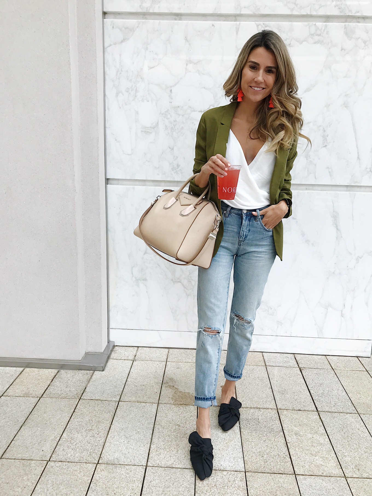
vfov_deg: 63.4
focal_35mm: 28
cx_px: 186
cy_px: 248
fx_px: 401
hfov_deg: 49.8
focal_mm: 3.99
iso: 20
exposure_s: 1/120
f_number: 1.8
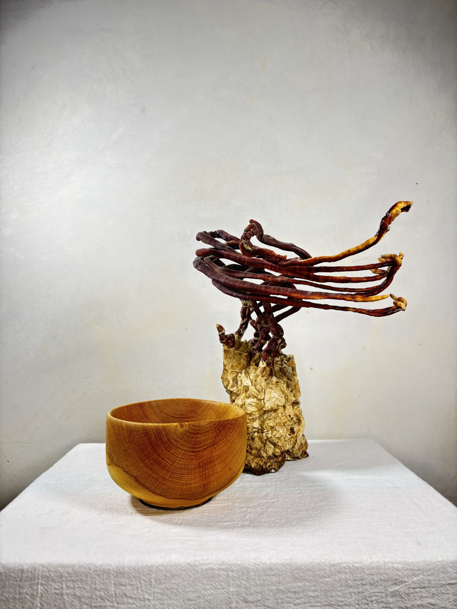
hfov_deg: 53.1
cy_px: 304
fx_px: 458
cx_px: 228
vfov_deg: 67.3
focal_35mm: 26
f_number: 1.6
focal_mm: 5.96
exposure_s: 1/60
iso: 125
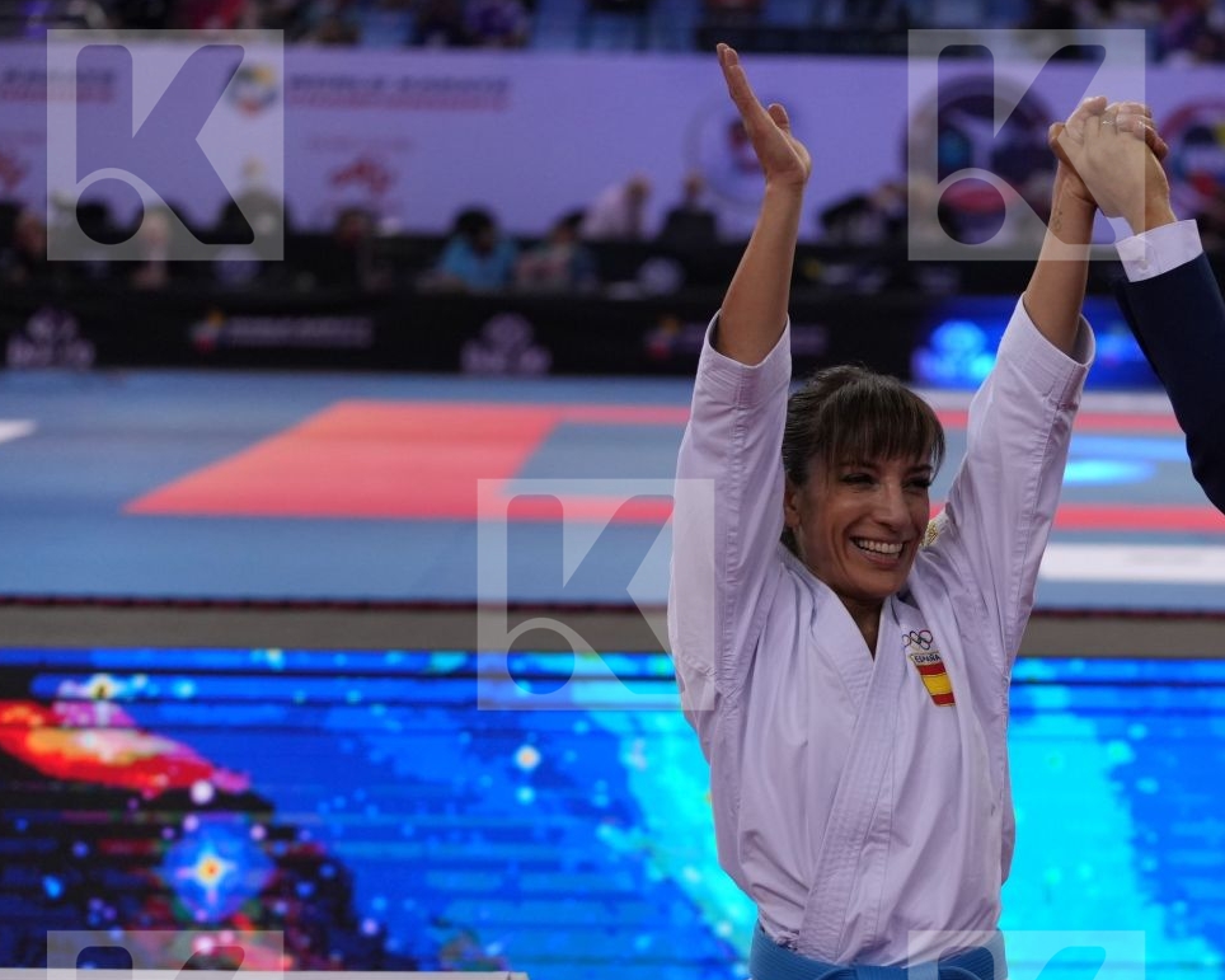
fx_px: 6670
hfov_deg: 10.5
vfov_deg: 8.4
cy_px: 595
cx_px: 1027
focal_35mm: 184
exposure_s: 1/1000
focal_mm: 70
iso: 1600
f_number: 2.8
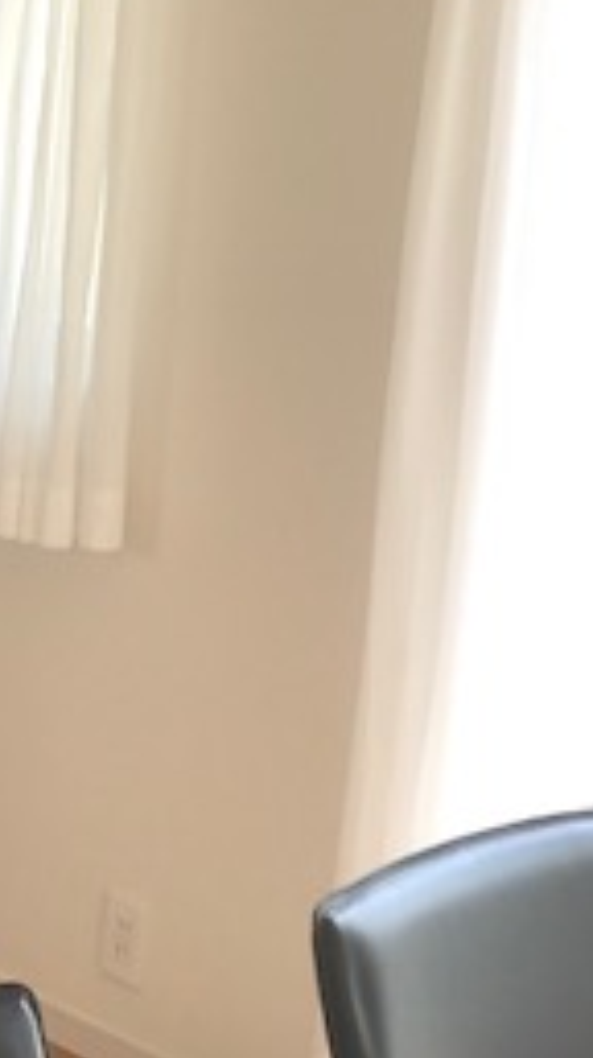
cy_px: 473
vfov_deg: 27.9
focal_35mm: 76
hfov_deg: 14.5
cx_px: -354
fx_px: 2131
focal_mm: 3.99
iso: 20
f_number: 1.8
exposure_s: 1/138
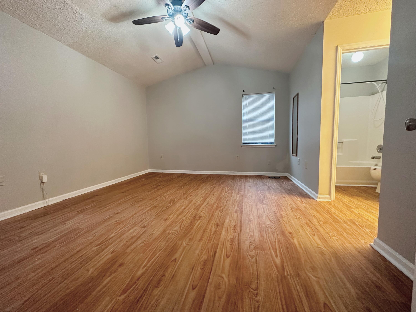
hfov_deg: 102.1
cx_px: 208
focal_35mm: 14
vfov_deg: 85.7
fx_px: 168
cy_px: 156
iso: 400
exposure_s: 1/60
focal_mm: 2.22
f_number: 2.2
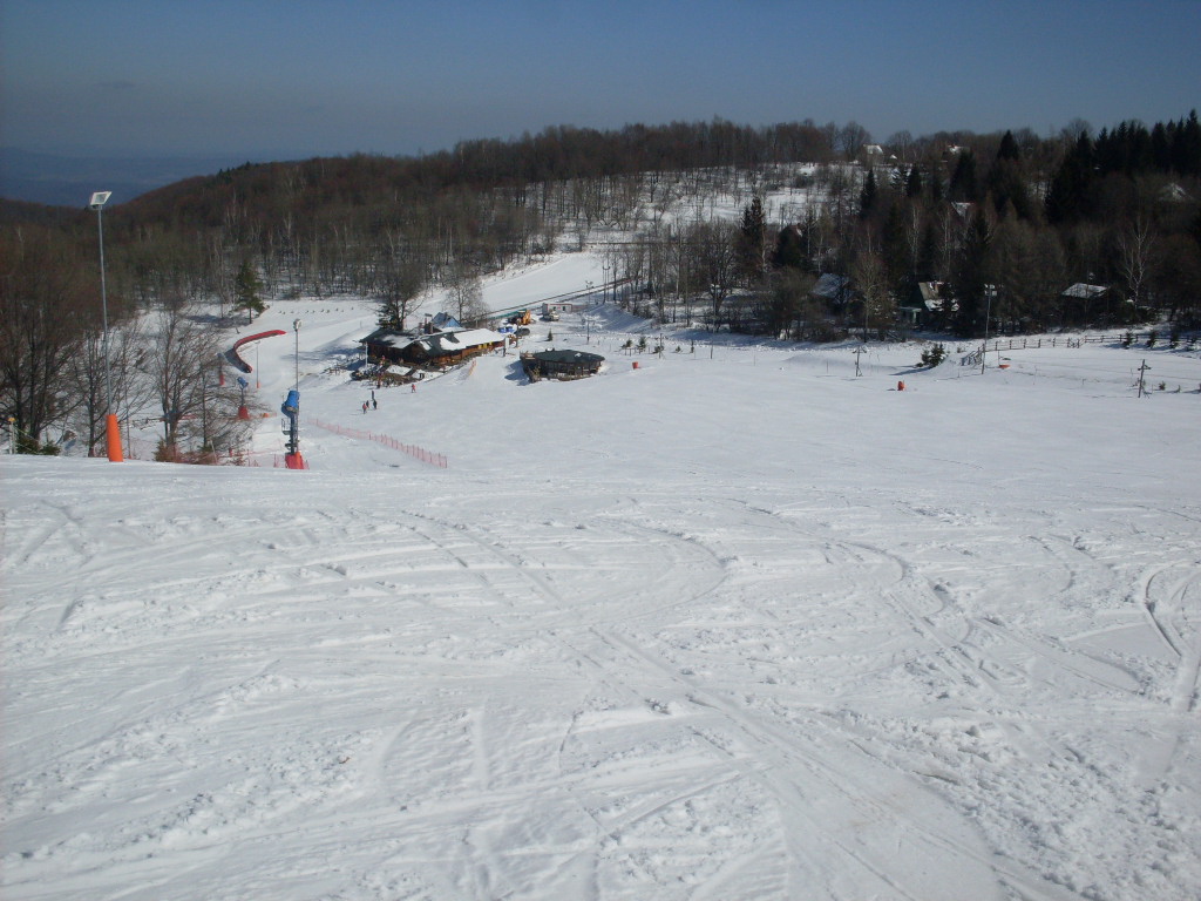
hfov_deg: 49.0
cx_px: 600
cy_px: 450
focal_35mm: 38
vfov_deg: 37.7
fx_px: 1318
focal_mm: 6.3
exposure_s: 1/750
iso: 80
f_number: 8.4
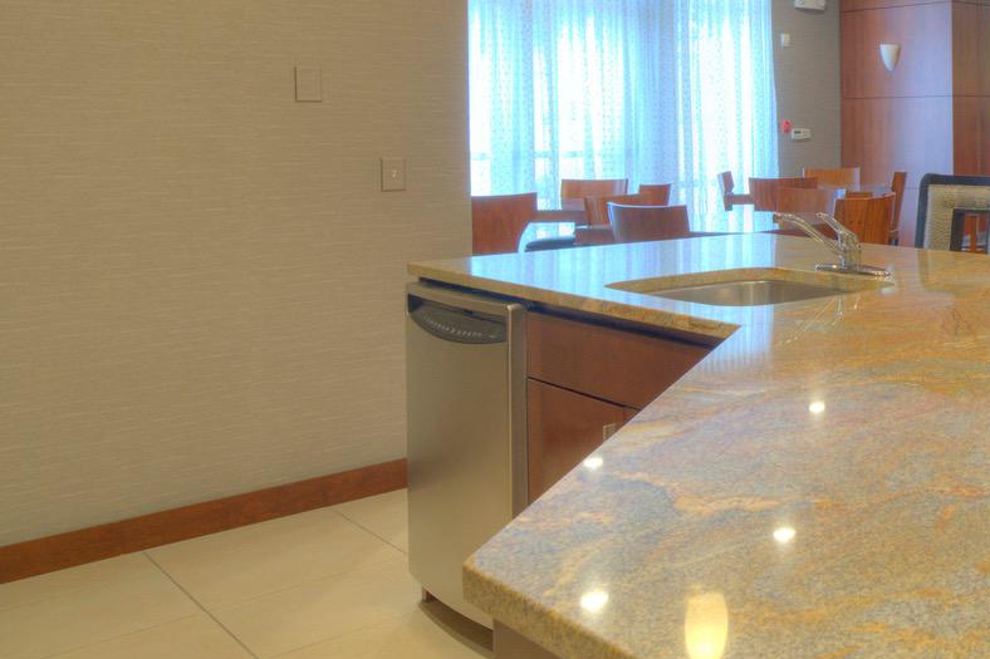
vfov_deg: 33.4
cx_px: 1186
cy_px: 154
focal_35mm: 39
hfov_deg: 37.5
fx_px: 1072
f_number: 8
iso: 1600
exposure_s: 1/3.33
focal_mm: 15
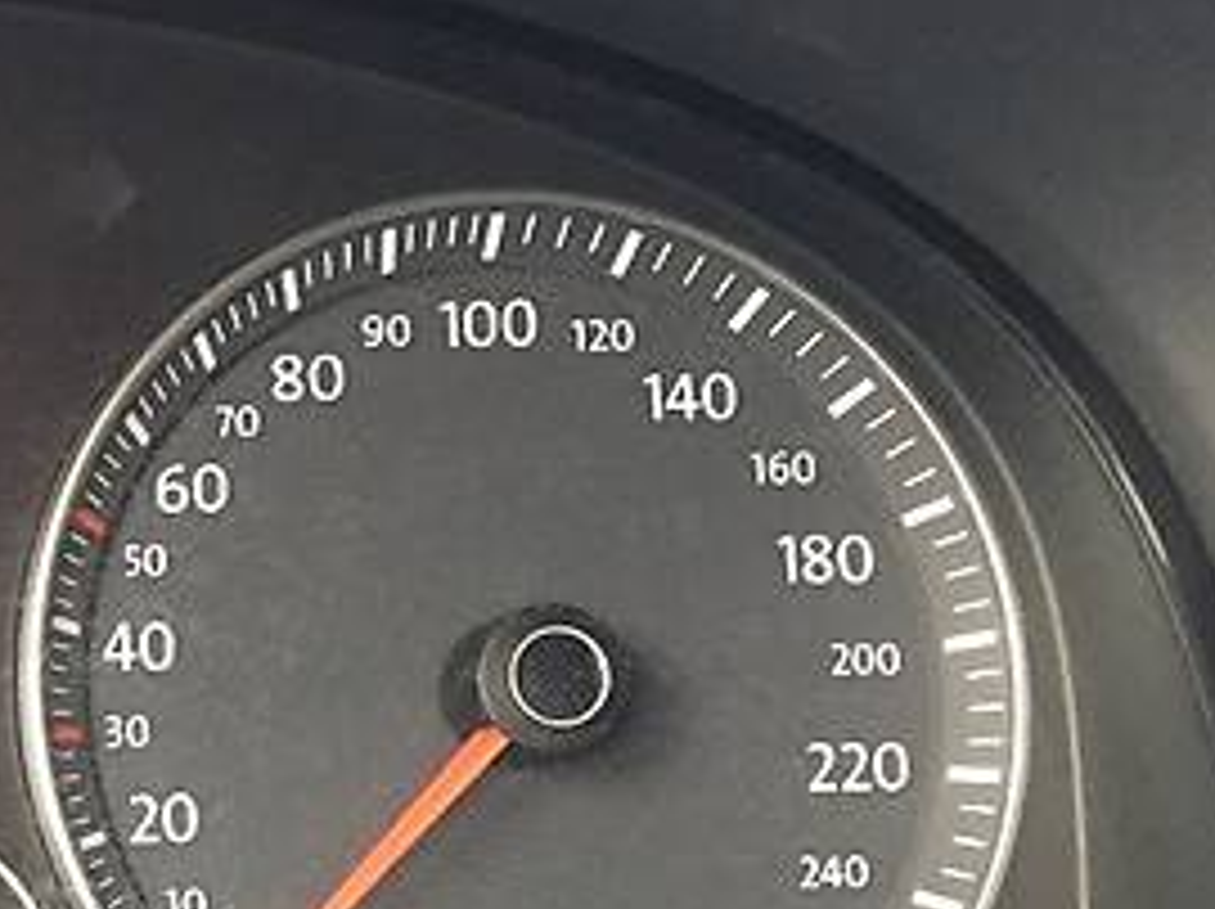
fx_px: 3016
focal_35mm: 86
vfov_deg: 16.8
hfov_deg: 20.0
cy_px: 909
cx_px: -558
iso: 200
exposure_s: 1/33
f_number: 2.2
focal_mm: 4.2
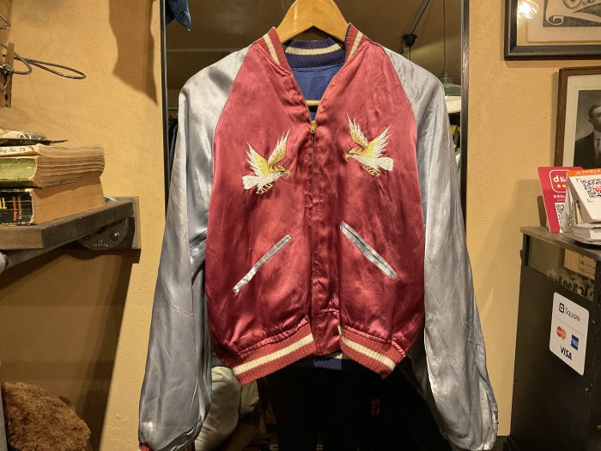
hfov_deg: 61.7
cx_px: 300
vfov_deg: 48.2
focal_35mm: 29
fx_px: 503
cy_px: 226
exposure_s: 1/50
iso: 100
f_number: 1.8
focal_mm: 3
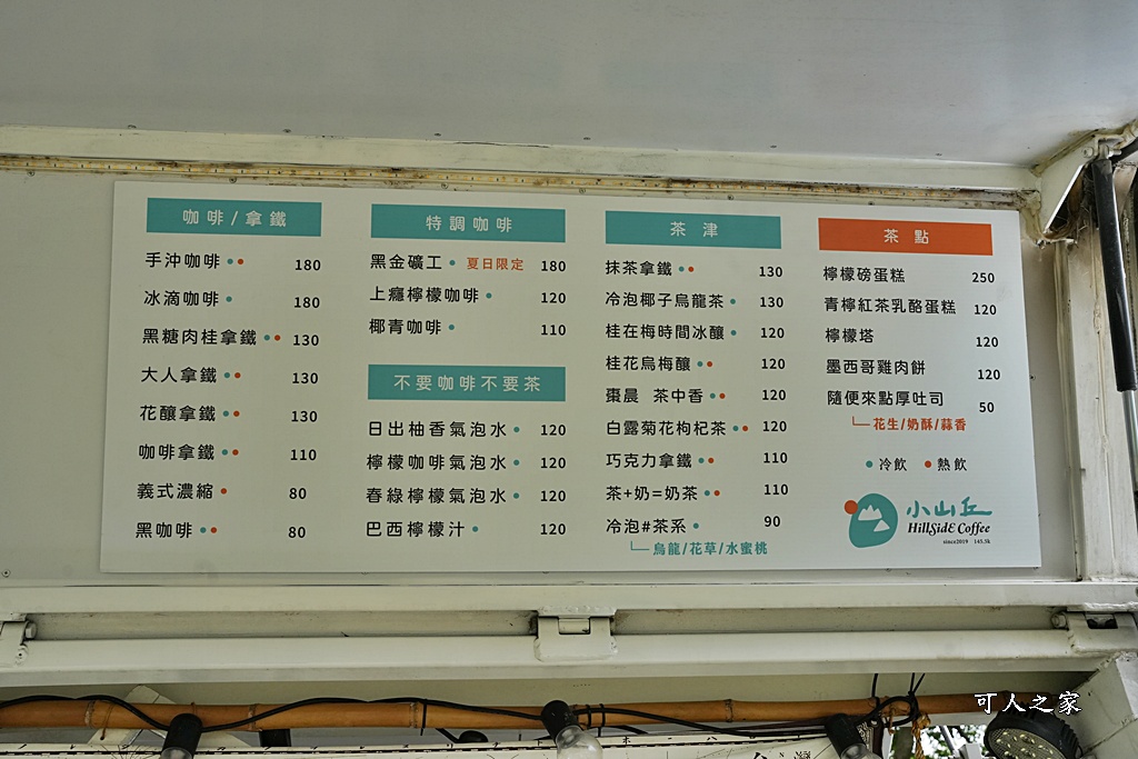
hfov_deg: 54.4
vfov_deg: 37.9
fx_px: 1106
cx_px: 569
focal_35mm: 35
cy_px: 380
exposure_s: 1/1250
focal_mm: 35
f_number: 8
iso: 2000
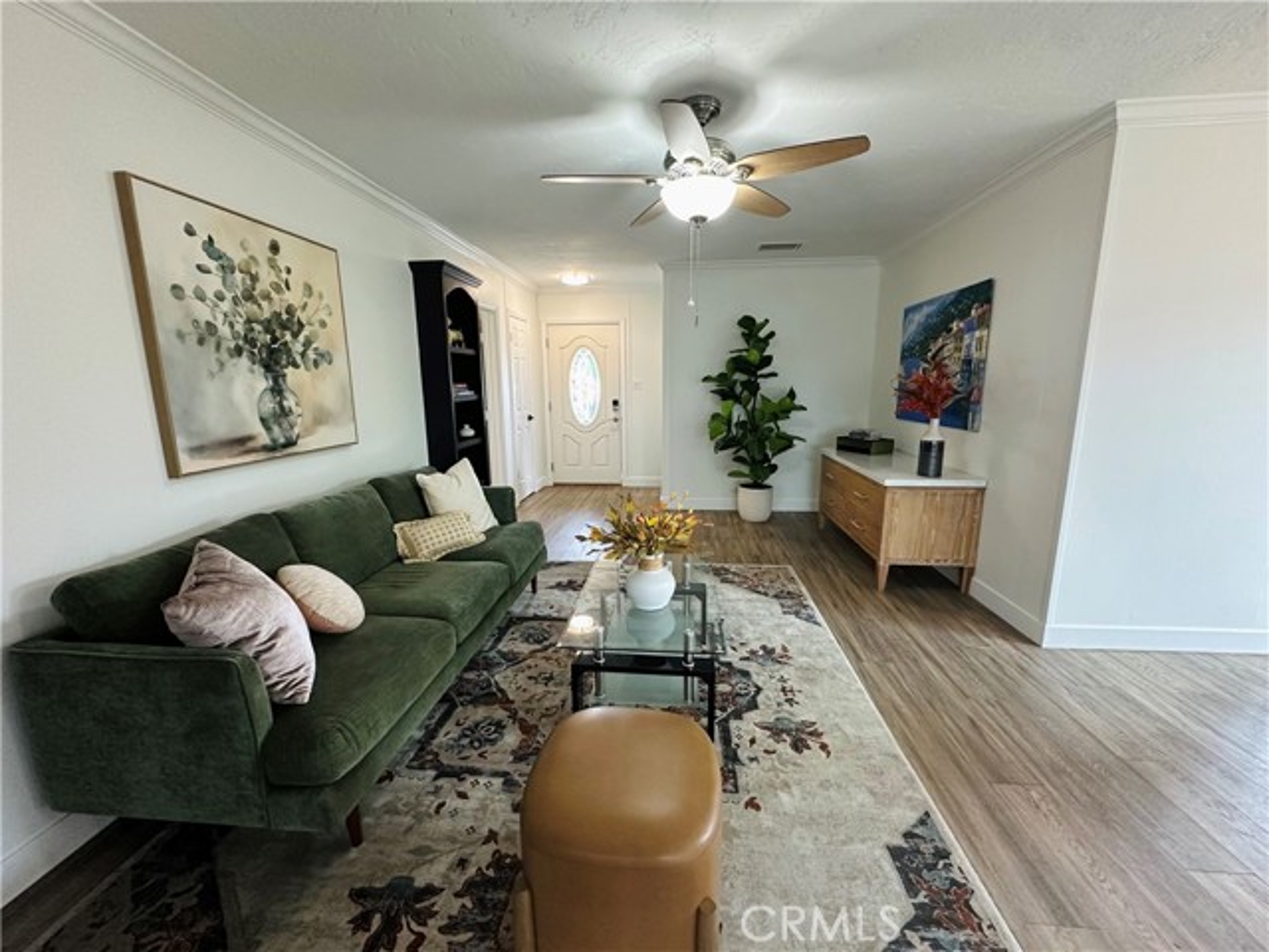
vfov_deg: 85.7
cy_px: 476
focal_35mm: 14
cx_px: 634
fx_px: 513
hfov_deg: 102.1
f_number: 2.2
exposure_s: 1/60
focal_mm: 2.22
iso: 400
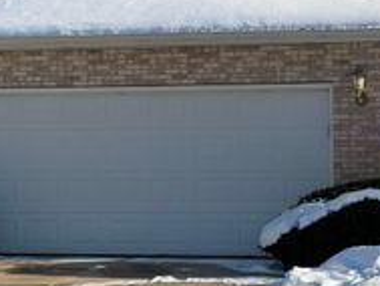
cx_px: 269
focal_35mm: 127
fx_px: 1395
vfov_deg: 11.7
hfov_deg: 15.5
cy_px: 140
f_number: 1.78
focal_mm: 6.76
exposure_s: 1/7874
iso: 80
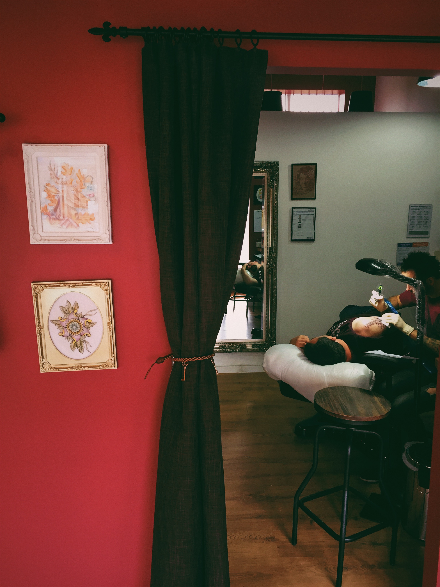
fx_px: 491
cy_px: 294
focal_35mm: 29
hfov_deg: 48.2
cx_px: 220
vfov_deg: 61.7
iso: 40
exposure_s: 1/33
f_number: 2.2
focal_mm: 4.15
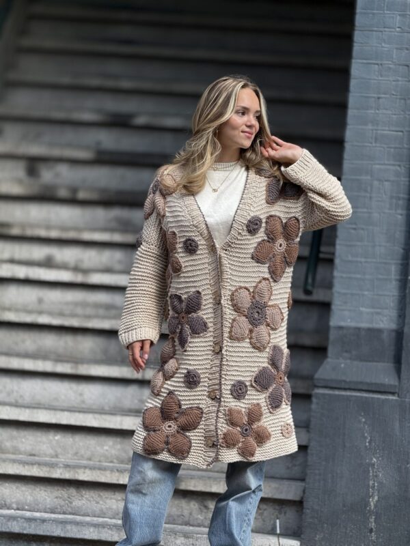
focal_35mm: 120
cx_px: 205
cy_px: 273
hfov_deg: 12.3
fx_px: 1895
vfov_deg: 16.4
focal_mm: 15.66
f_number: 2.8
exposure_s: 1/341
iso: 50
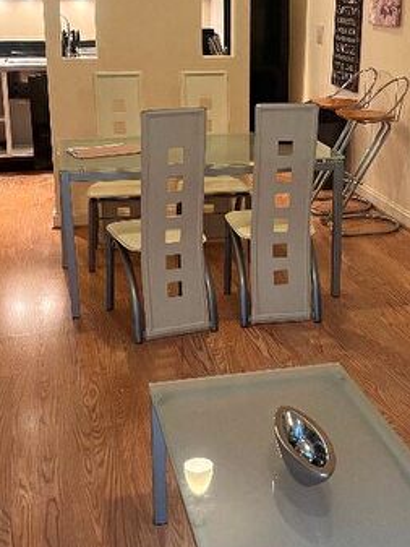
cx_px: 253
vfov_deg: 35.4
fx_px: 852
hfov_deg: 27.0
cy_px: 209
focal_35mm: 54
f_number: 1.6
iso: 250
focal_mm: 5.1
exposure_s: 1/50
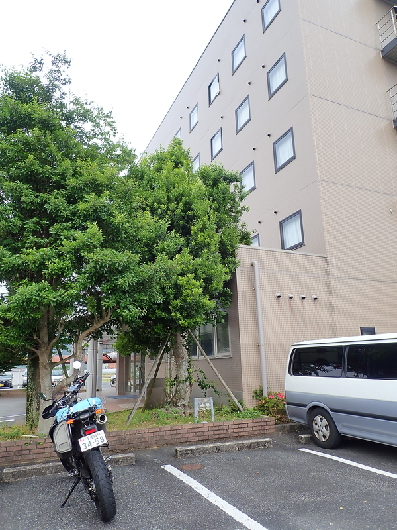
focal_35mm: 25
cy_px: 265
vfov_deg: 69.4
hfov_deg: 54.9
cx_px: 198
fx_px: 382
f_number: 2.8
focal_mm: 4.5
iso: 100
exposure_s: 1/160
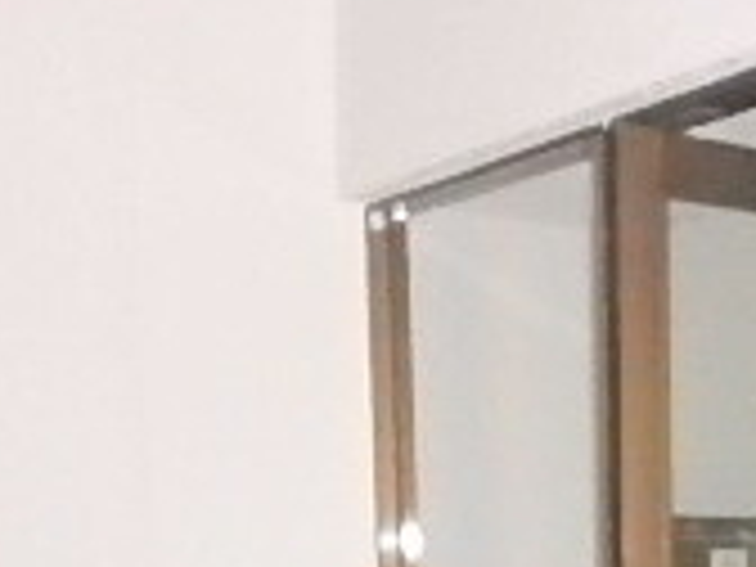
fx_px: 1747
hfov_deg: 21.2
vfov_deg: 16.3
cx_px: 1080
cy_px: 936
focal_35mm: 80
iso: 125
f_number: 3.5
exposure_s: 1/30
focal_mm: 3.7
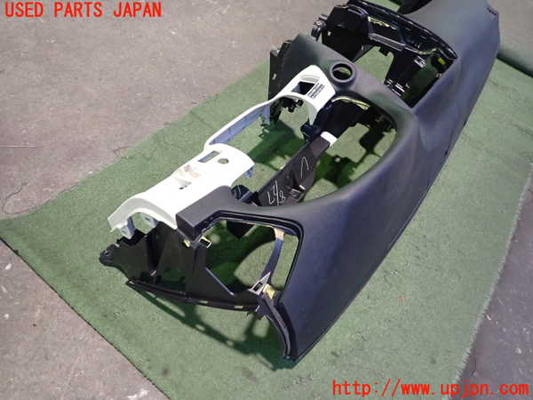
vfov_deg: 54.9
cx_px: 266
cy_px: 200
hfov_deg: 69.4
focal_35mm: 25
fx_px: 385
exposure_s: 1/30
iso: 640
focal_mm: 4.5
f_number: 2
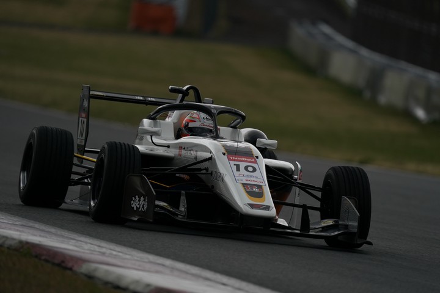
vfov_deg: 2.3
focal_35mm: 600
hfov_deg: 3.4
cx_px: 220
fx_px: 7333
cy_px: 146
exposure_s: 1/800
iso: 800
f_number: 6.3
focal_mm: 600
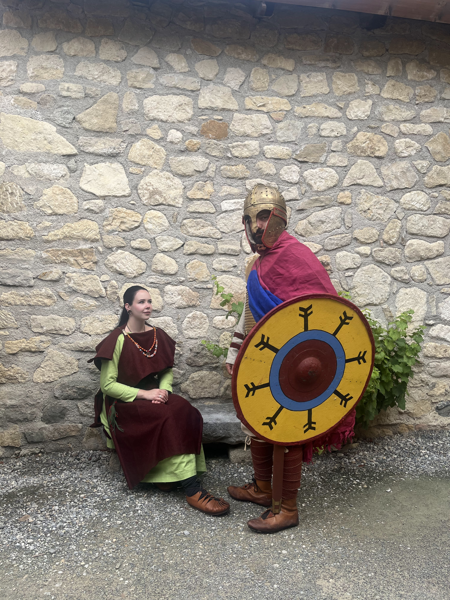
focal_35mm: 26
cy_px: 300
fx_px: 451
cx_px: 225
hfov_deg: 53.1
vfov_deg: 67.3
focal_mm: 5.1
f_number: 1.6
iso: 50
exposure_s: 1/777
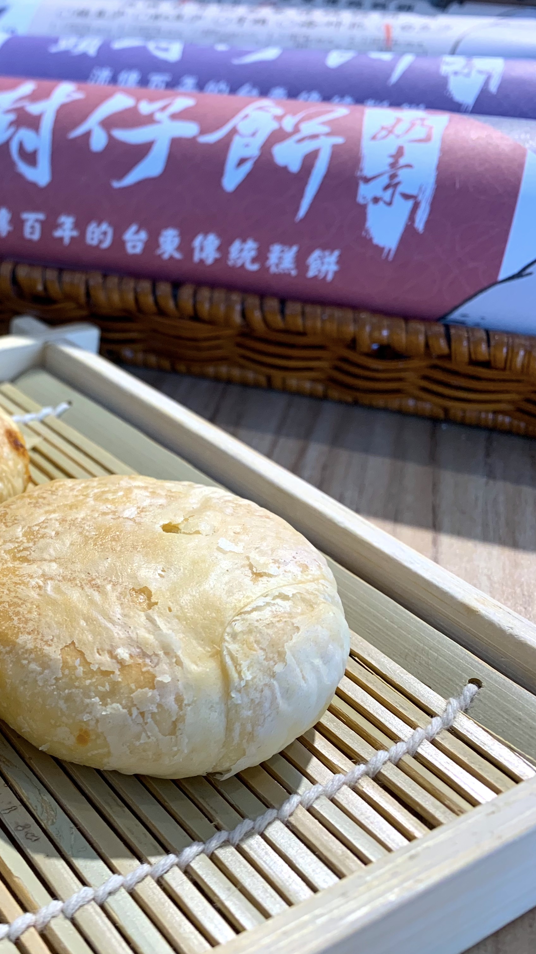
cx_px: -46
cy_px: 477
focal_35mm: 38
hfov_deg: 28.5
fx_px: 960
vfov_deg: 52.8
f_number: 1.8
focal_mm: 4.25
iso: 80
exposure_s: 1/120
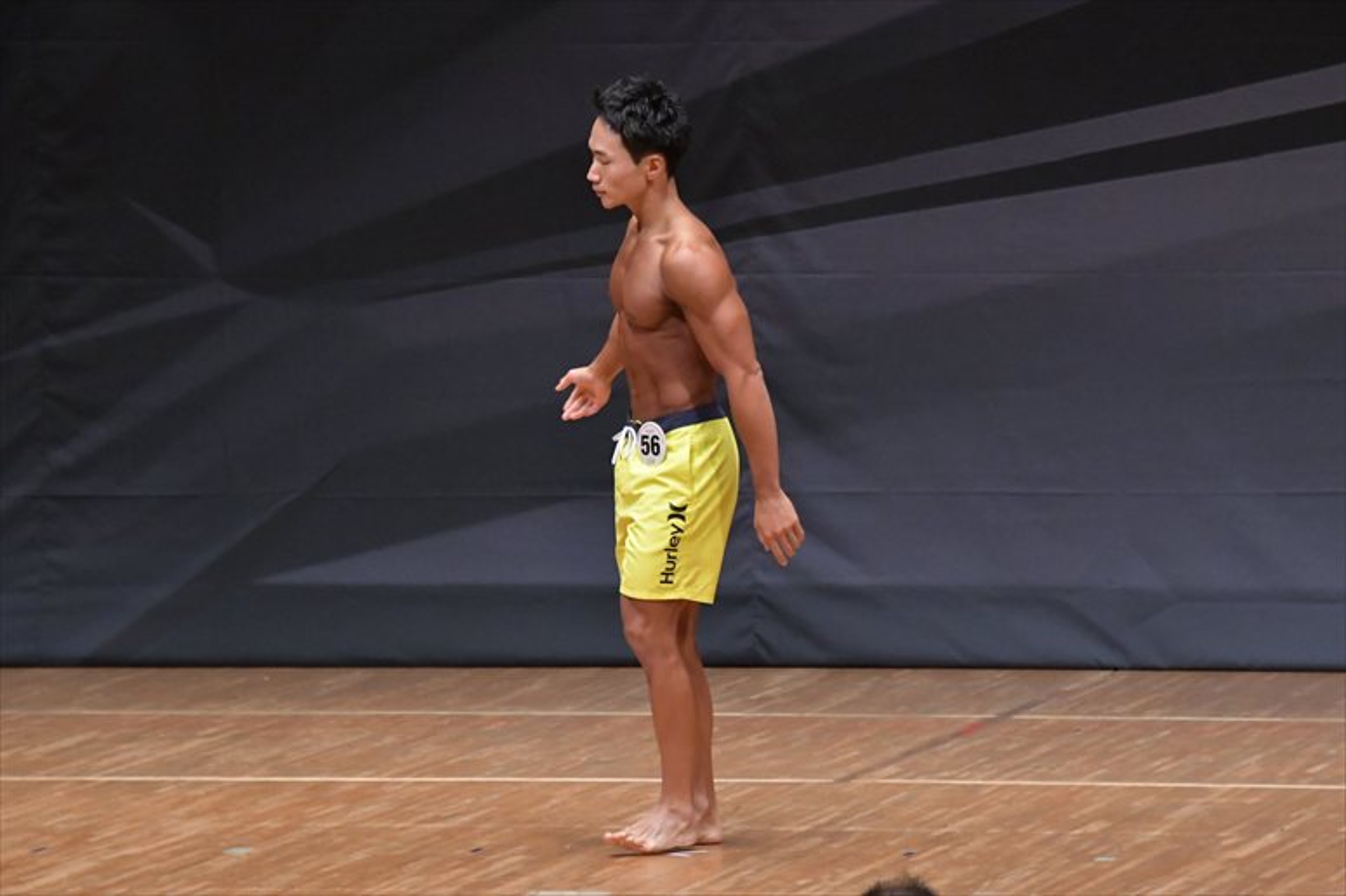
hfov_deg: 7.2
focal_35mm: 285
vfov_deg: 4.8
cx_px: 673
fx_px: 10651
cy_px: 448
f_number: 5.6
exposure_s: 1/400
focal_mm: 190
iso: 6400
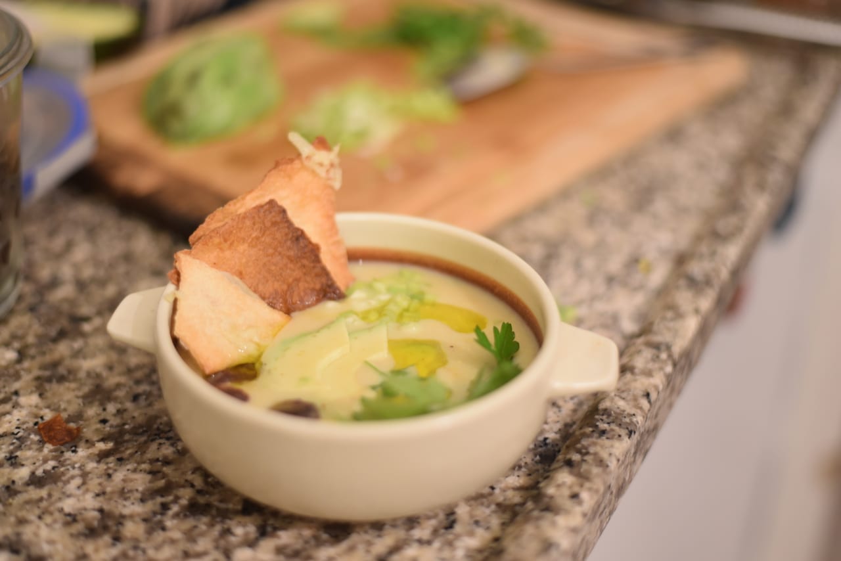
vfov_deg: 27.0
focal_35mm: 50
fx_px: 1168
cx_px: 420
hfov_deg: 39.6
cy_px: 280
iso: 900
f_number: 1.8
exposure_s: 1/60
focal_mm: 50
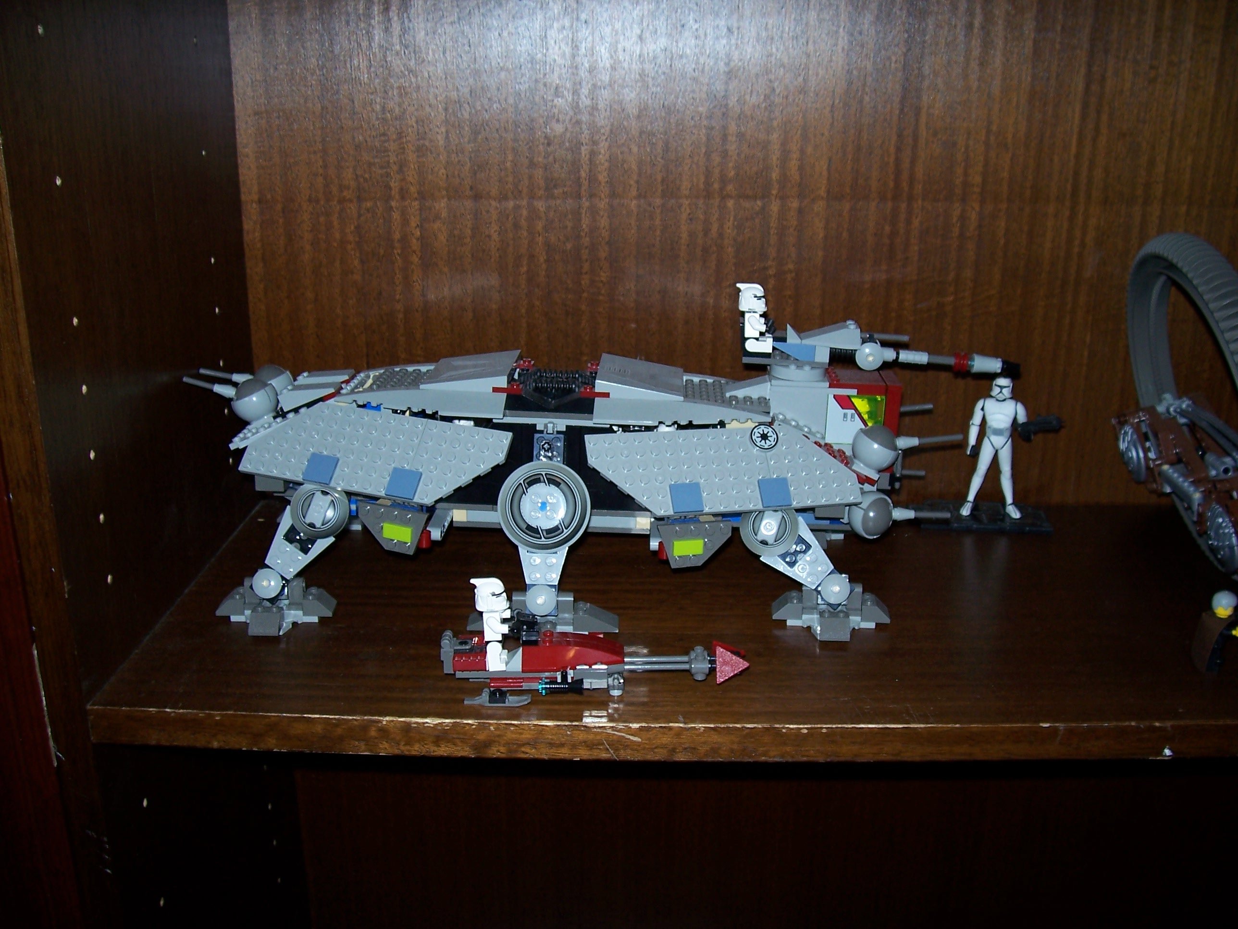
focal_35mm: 34
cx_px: 619
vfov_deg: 41.8
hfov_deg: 54.0
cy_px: 464
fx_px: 1216
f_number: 2.7
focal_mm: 5.6
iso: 80
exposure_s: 1/60
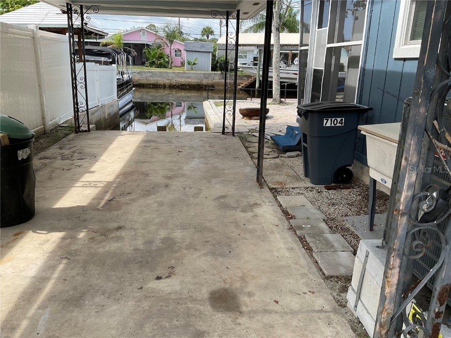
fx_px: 378
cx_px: 226
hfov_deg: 61.7
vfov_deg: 48.2
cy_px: 169
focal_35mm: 29
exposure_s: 1/635
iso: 16
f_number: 1.8
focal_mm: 3
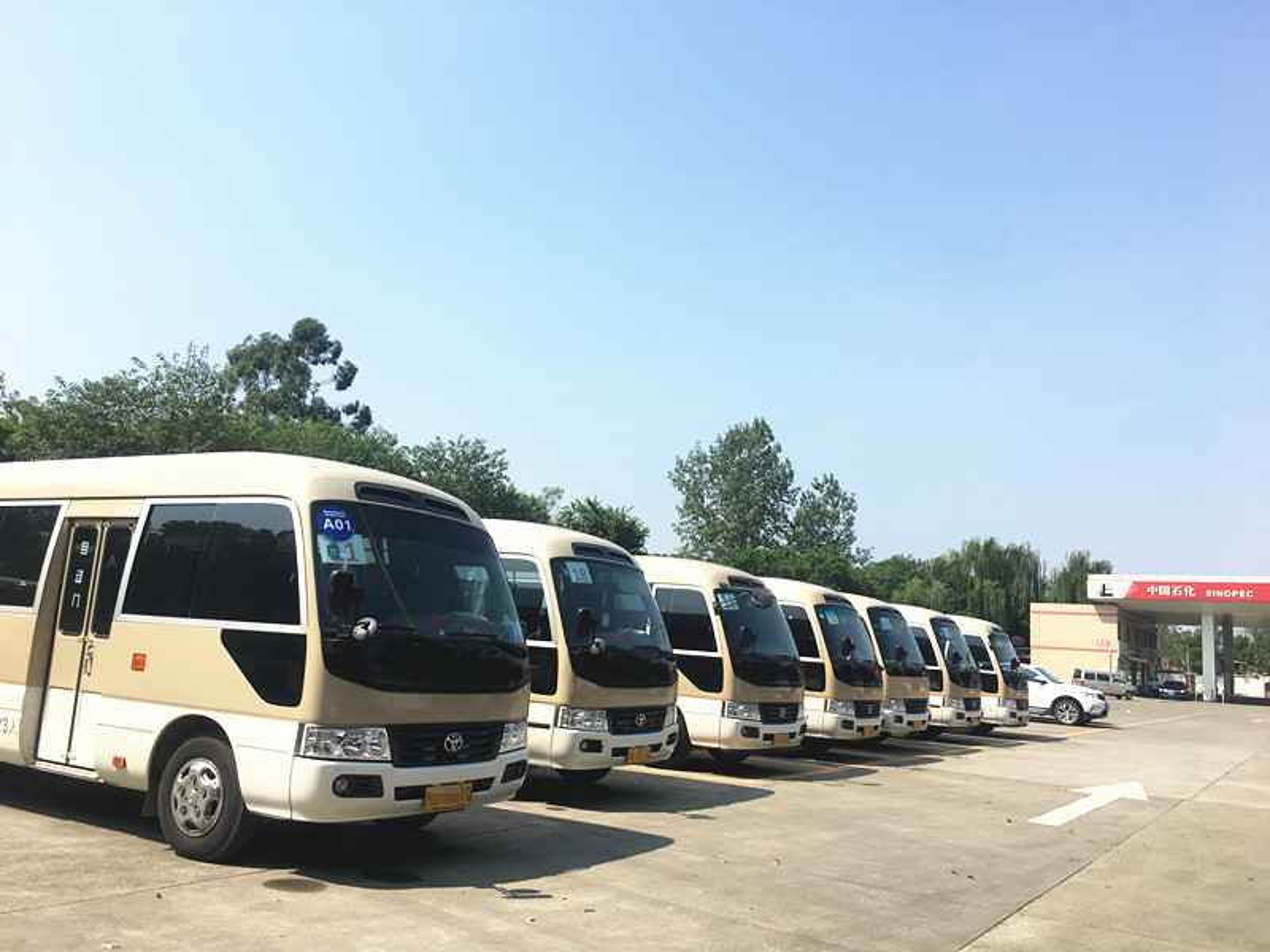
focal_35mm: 29
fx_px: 1064
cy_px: 476
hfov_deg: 61.7
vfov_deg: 48.2
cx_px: 635
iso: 25
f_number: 2.2
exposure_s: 1/1672
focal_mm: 4.15
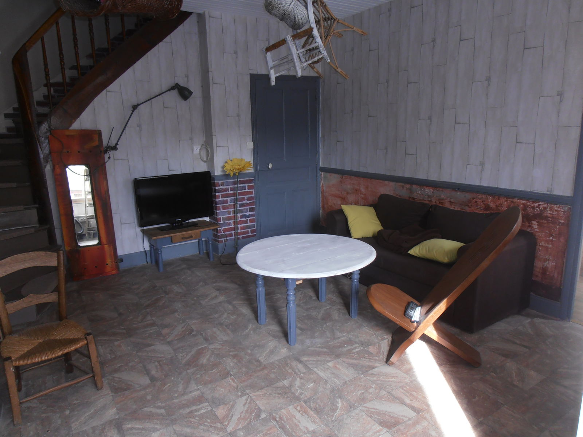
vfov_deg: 56.8
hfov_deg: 71.6
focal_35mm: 24
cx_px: 292
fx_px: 404
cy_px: 218
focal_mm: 4.2
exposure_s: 1/30
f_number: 3
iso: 80
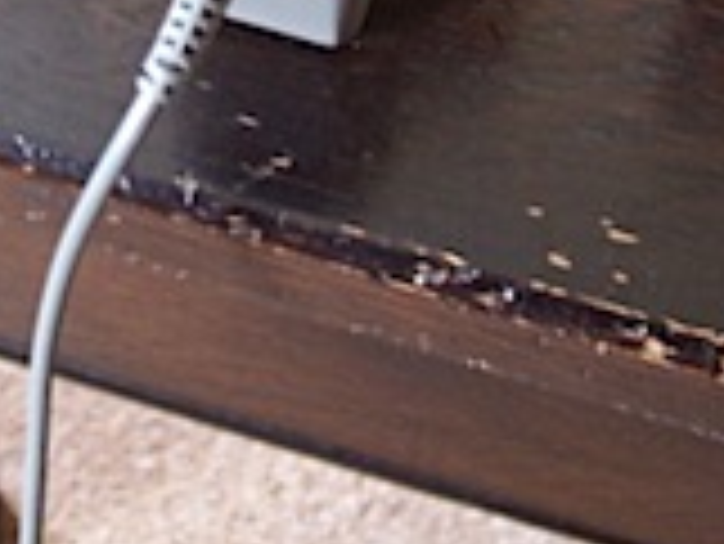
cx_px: 225
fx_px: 2616
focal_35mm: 125
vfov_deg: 11.5
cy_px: -184
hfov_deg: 15.7
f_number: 3
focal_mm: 7
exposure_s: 1/10
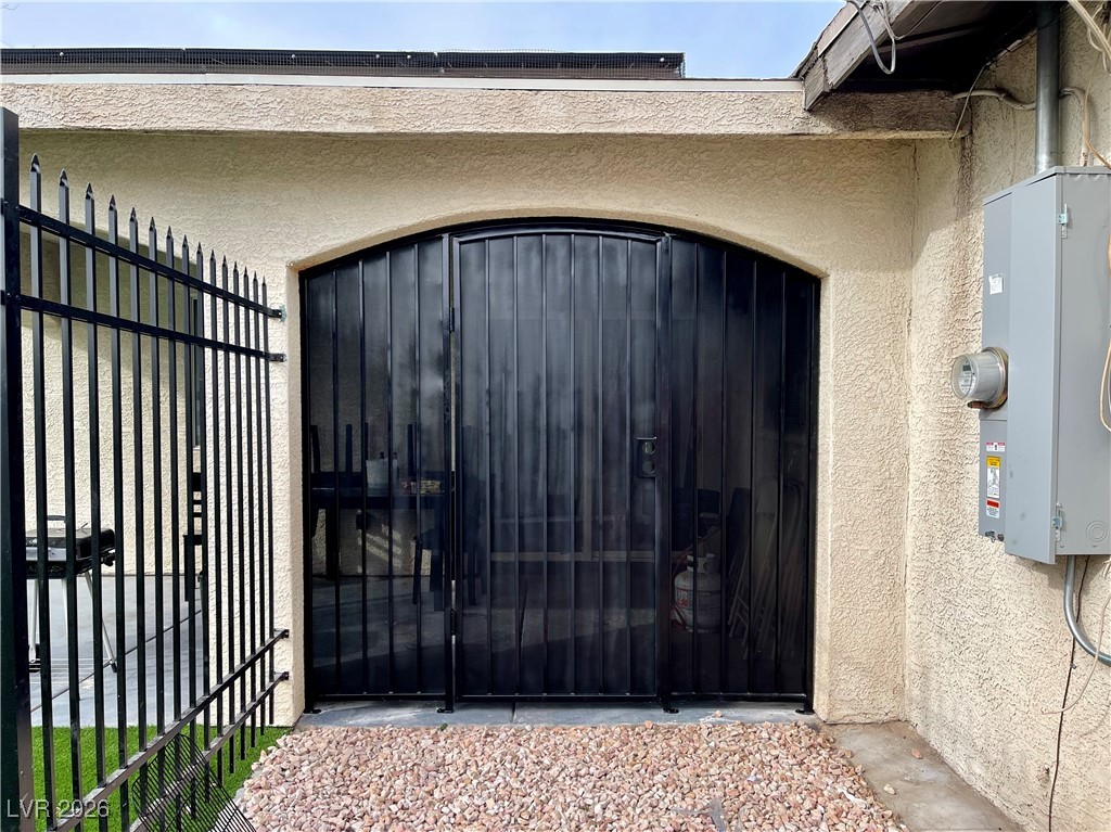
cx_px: 556
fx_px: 834
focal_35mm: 26
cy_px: 416
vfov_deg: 53.0
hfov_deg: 67.3
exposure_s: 1/985
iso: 32
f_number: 1.6
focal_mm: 5.1
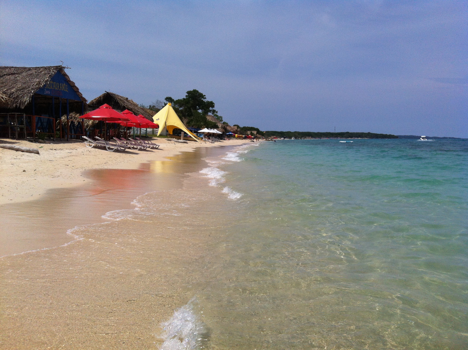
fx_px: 472
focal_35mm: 35
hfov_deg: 52.7
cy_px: 175
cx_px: 234
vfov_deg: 40.6
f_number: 2.8
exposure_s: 1/5027
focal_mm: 3.85
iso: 80
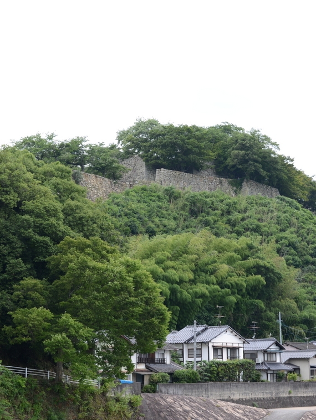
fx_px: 924
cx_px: 166
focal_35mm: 76
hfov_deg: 19.4
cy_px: 210
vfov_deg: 25.6
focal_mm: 50
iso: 100
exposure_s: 1/100
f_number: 8
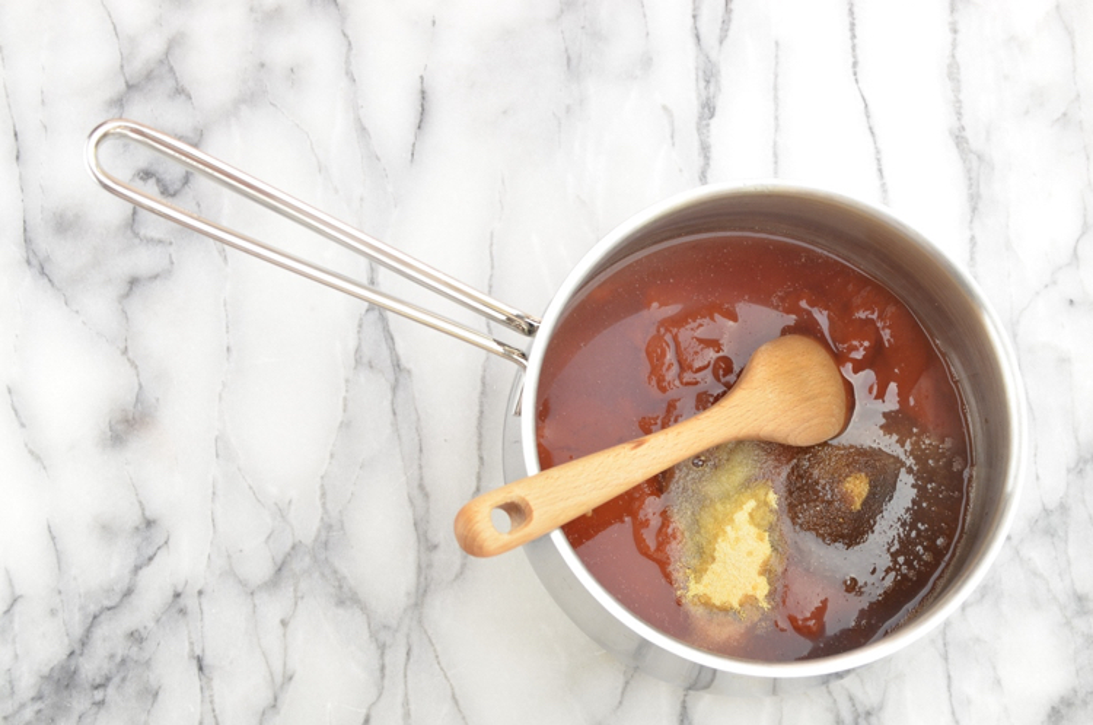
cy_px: 362
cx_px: 546
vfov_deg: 23.7
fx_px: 1727
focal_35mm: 57
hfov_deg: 35.1
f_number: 7.1
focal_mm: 38
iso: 400
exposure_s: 1/30
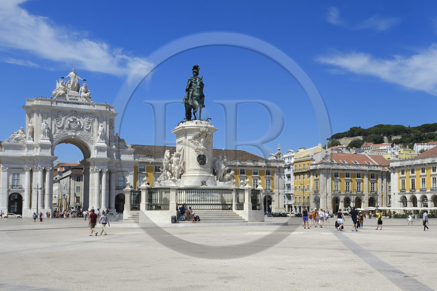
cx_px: 218
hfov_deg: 53.1
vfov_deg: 36.9
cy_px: 146
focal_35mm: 36
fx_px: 437
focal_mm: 36
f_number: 16
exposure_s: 1/200
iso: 200
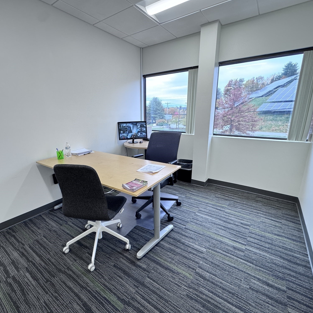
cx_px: 144
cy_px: 157
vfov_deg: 84.0
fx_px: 174
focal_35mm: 17
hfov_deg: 83.8
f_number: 2.2
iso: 200
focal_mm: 2.22
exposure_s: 1/120
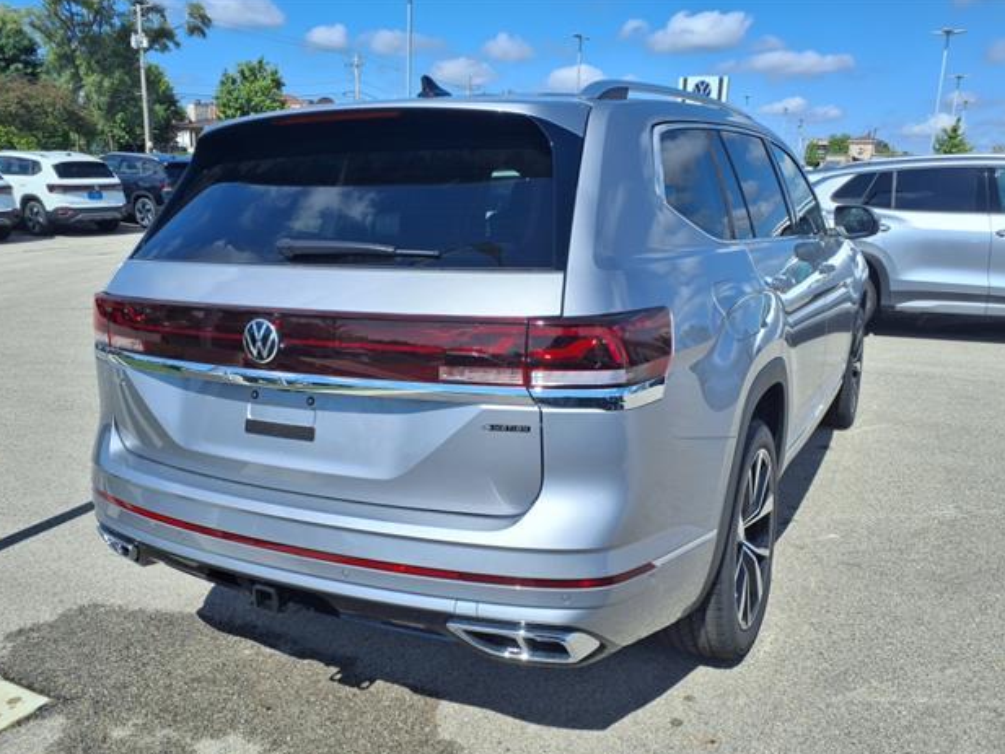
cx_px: 498
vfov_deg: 49.8
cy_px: 386
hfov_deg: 63.4
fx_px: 813
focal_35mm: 28
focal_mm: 3.58
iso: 40
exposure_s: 1/2500
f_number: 1.9
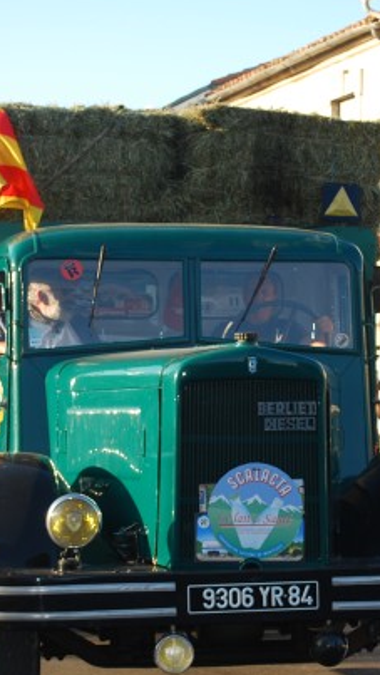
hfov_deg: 12.1
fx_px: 1789
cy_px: 398
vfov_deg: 21.3
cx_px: 224
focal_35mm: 100
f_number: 5
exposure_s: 1/125
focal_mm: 32
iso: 110
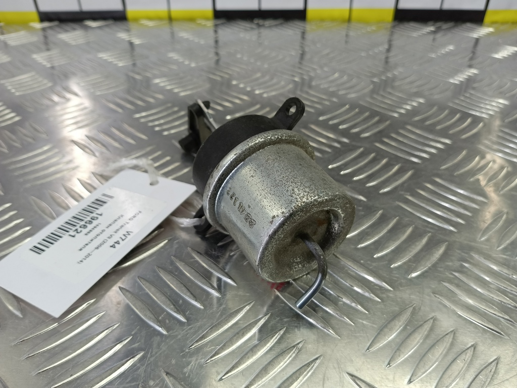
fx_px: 344
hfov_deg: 73.9
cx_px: 258
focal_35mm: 23
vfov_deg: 58.9
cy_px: 194
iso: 108
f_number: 1.6
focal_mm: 4.11
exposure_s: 1/50
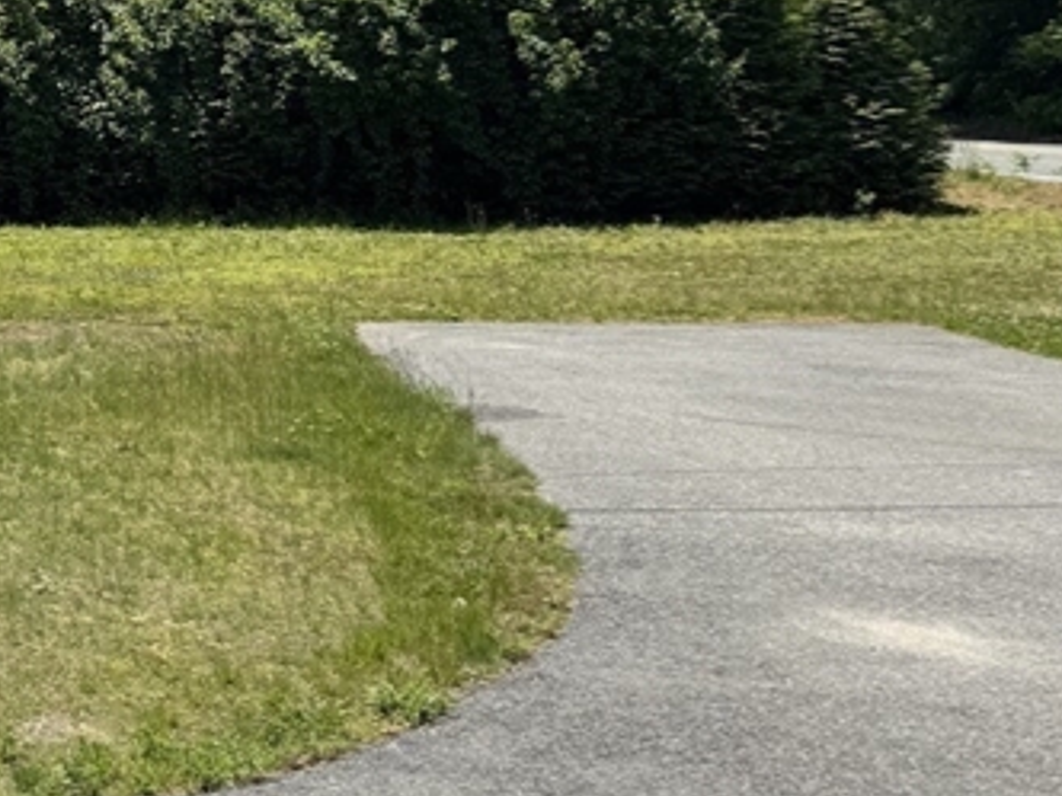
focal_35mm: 74
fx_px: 2270
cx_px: -329
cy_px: -42
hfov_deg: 23.2
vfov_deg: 19.2
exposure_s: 1/4608
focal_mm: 6.76
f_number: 1.78
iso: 80
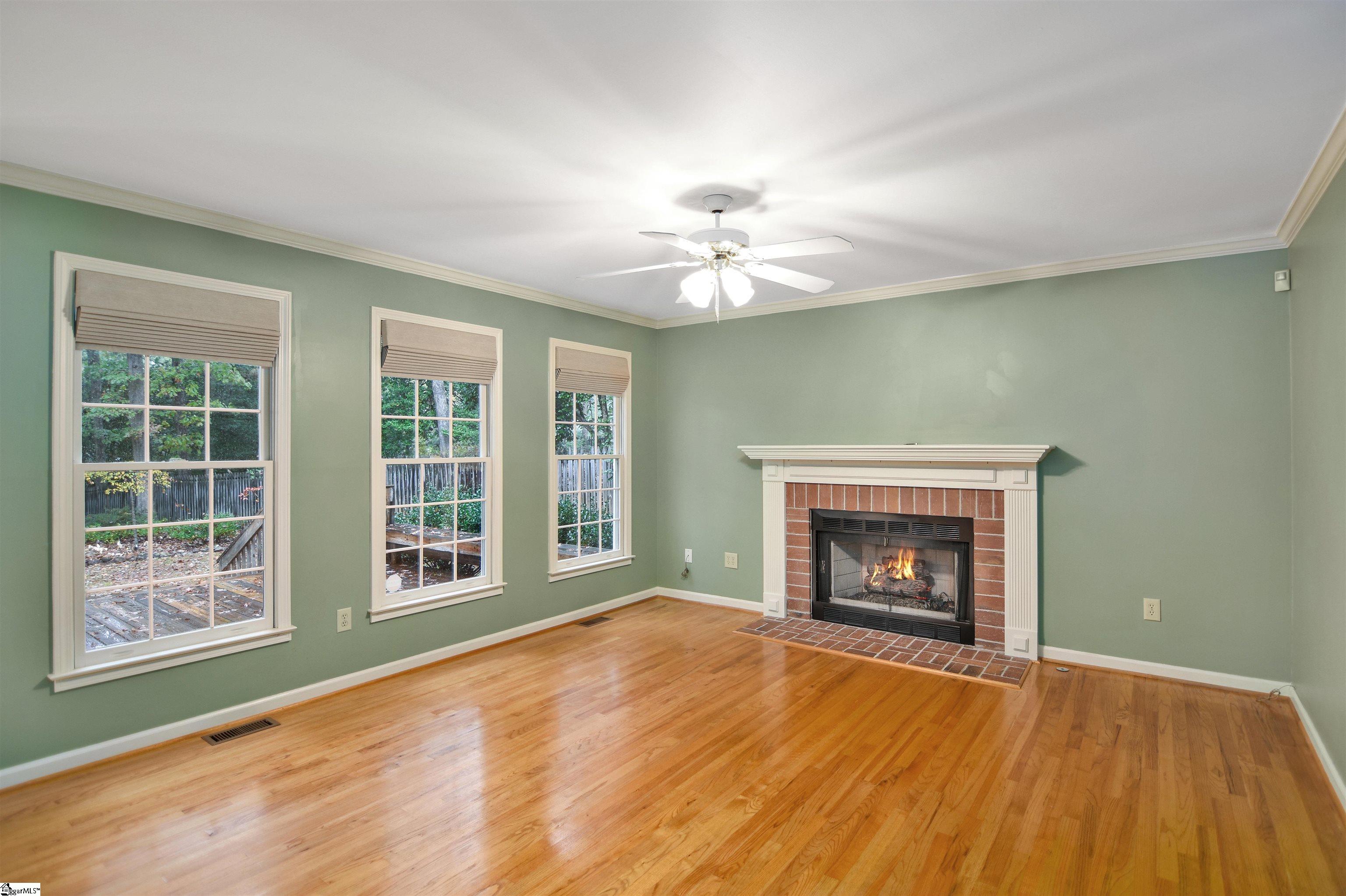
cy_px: 448
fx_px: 617
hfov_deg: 95.0
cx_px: 673
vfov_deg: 72.0
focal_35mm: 16
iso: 100
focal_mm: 11
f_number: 2.8
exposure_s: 1/3
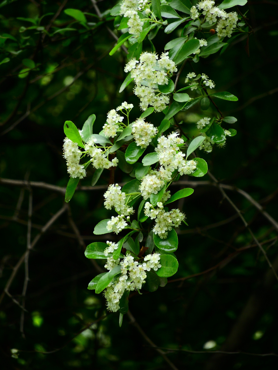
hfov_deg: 1.2
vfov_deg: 1.7
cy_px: 185
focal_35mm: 1200
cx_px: 139
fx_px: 12850
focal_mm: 215
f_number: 6
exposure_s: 1/40
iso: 100
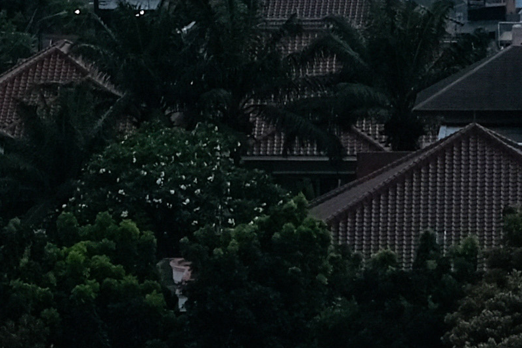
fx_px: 8540
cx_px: -622
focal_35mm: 589
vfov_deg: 2.3
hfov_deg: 3.5
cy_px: -754
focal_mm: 50
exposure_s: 1/200
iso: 320
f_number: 8
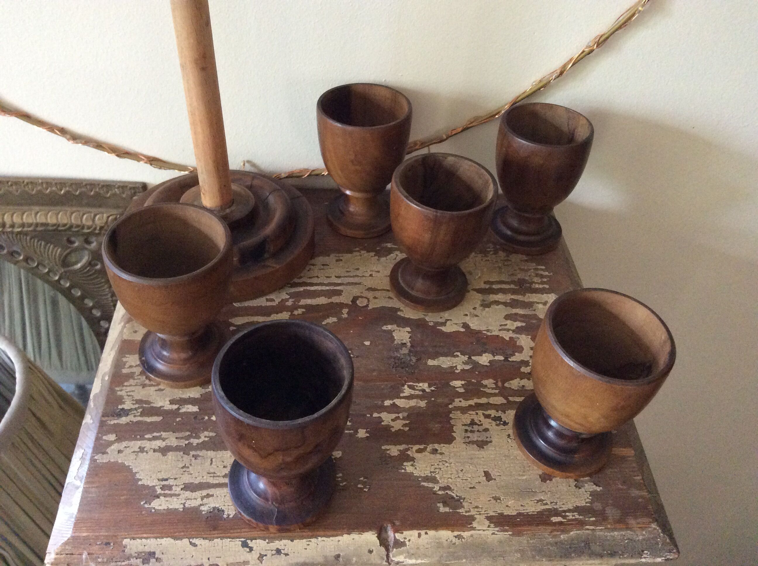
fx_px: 700
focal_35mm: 32
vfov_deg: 44.1
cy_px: 283
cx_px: 379
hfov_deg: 56.9
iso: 250
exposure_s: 1/25
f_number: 2.4
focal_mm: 3.3
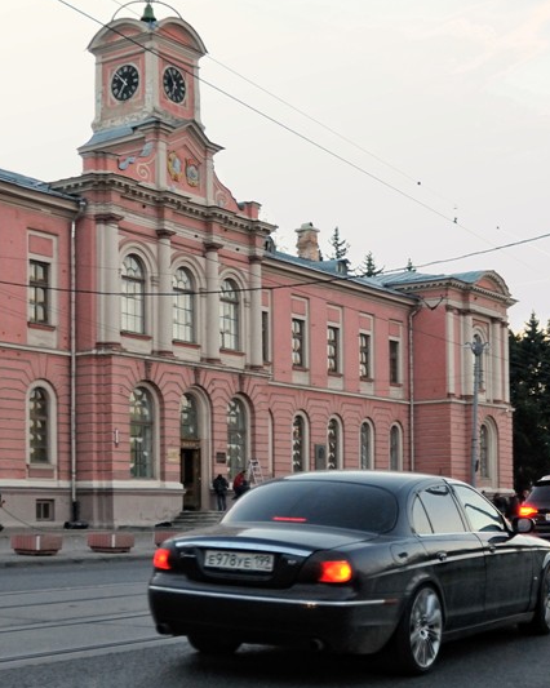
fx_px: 1160
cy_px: 335
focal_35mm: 57
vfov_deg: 33.0
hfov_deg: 26.7
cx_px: 261
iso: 1000
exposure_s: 1/100
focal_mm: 24
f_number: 4
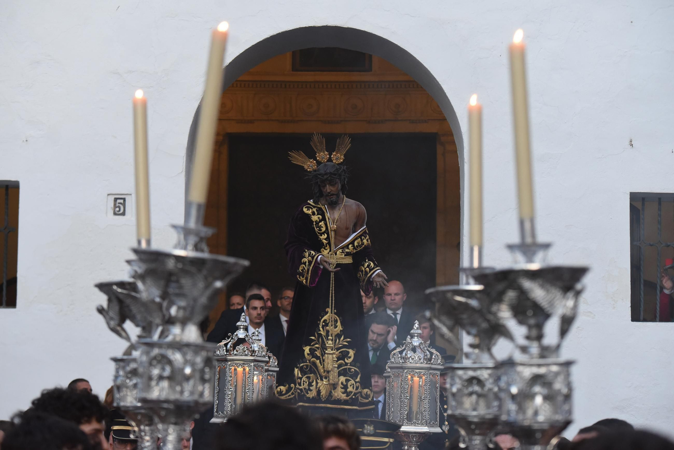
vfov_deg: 13.1
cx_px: 337
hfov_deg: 19.4
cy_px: 225
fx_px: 1966
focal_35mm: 105
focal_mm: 105
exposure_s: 1/200
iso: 2800
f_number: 3.5
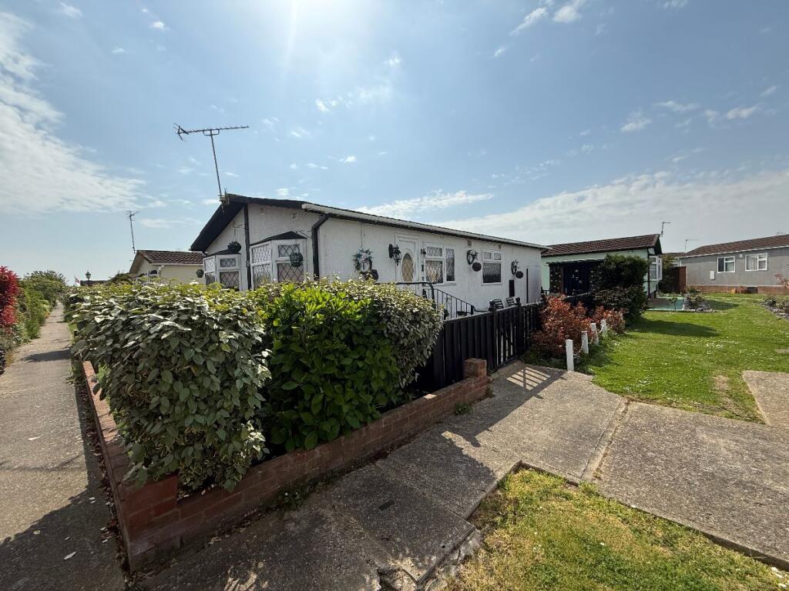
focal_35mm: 14
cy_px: 296
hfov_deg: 102.1
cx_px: 394
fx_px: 319
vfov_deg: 85.7
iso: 50
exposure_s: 1/3289
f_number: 2.2
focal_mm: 2.22
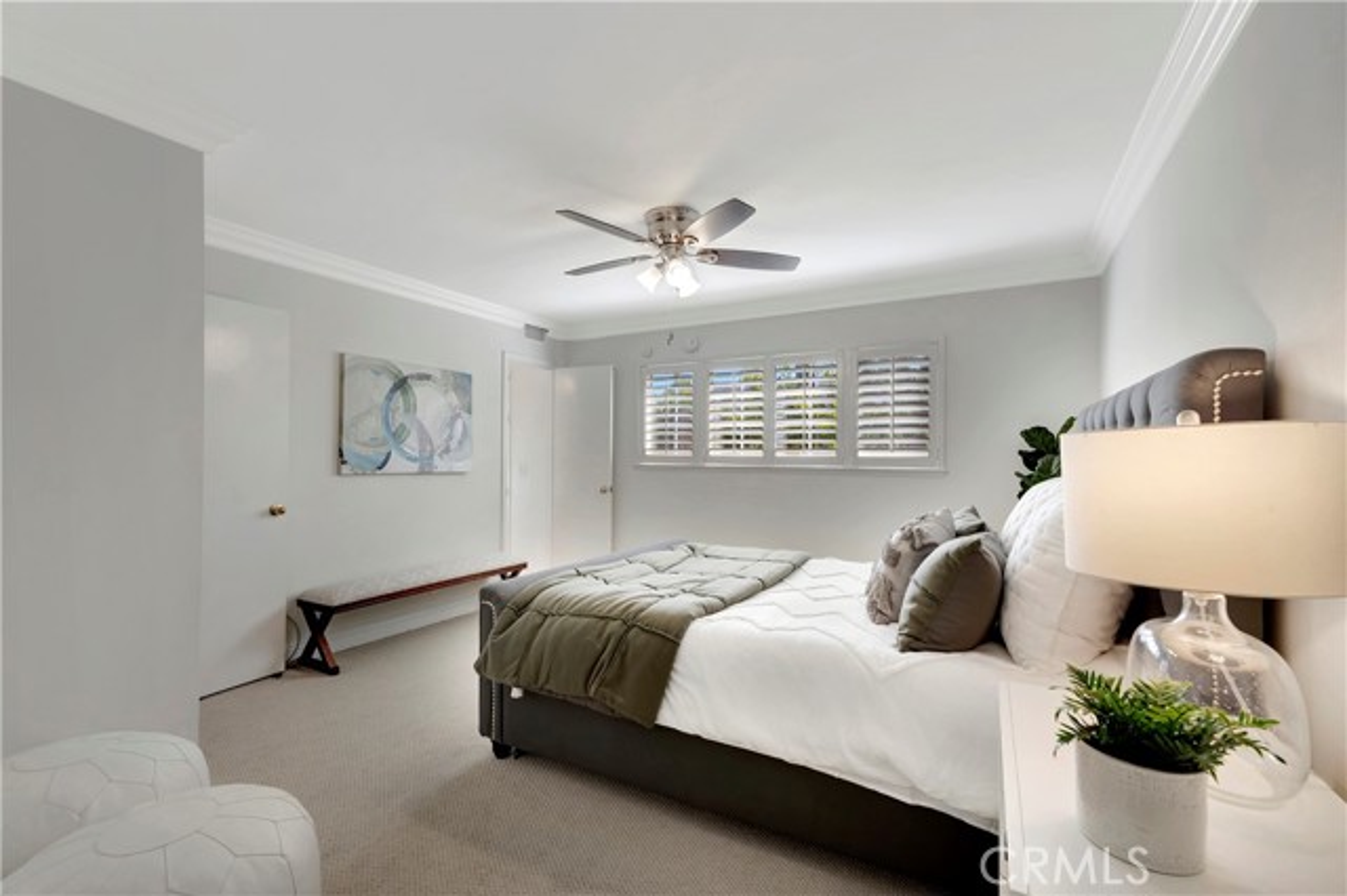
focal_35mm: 15
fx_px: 561
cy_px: 448
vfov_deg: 77.3
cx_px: 674
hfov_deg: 100.4
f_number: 5.6
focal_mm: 10
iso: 100
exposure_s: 1/30
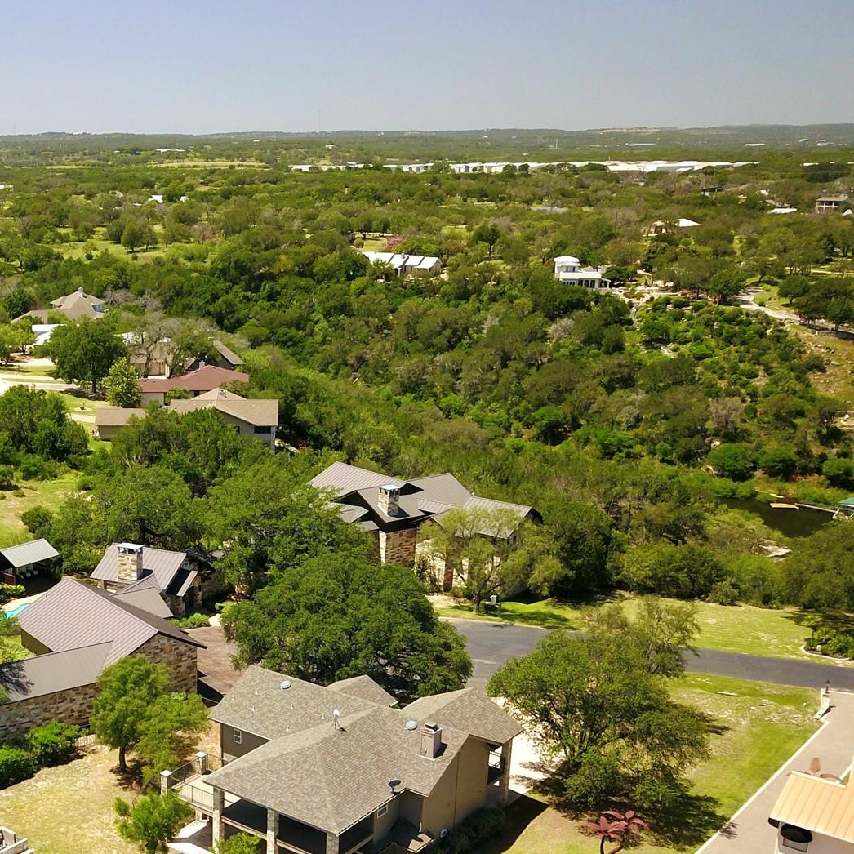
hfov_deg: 35.9
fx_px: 1256
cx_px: 136
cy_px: 573
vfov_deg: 37.1
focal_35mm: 45
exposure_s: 1/100
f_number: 2.2
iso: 132
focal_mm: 4.73
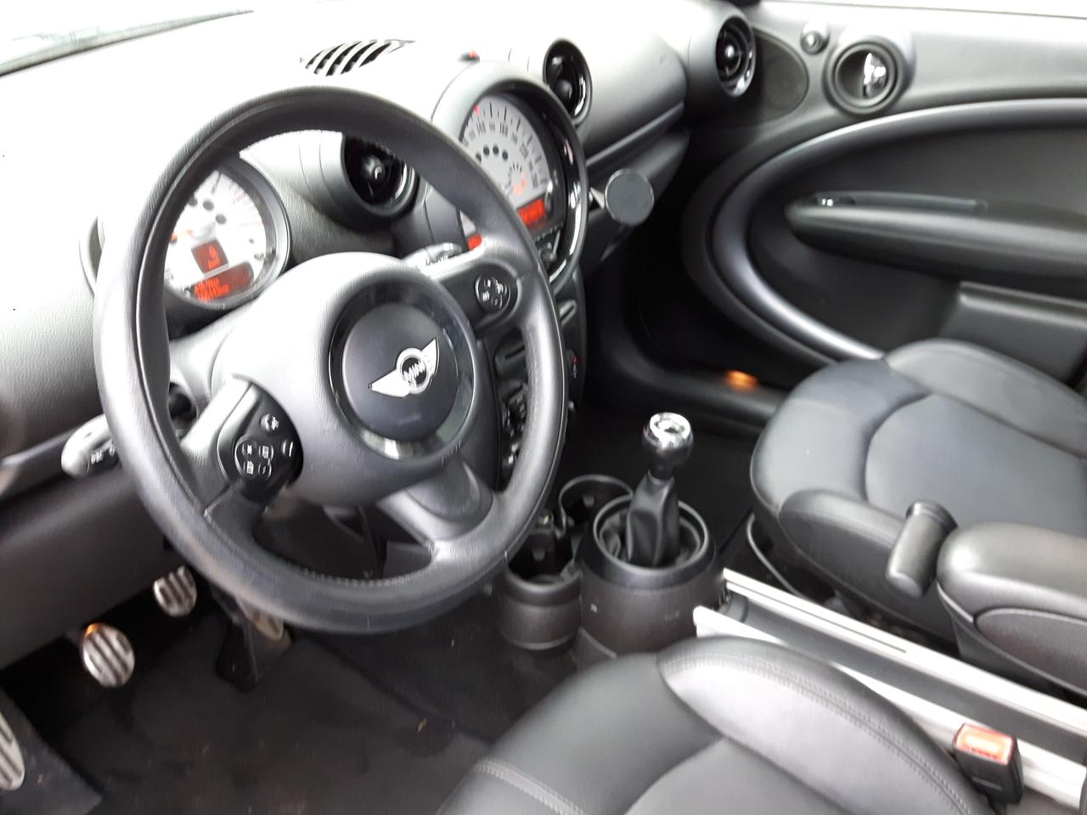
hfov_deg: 58.4
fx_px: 973
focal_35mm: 31
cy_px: 408
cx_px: 544
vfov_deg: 45.4
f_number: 1.9
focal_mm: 3.7
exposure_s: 1/33
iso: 125
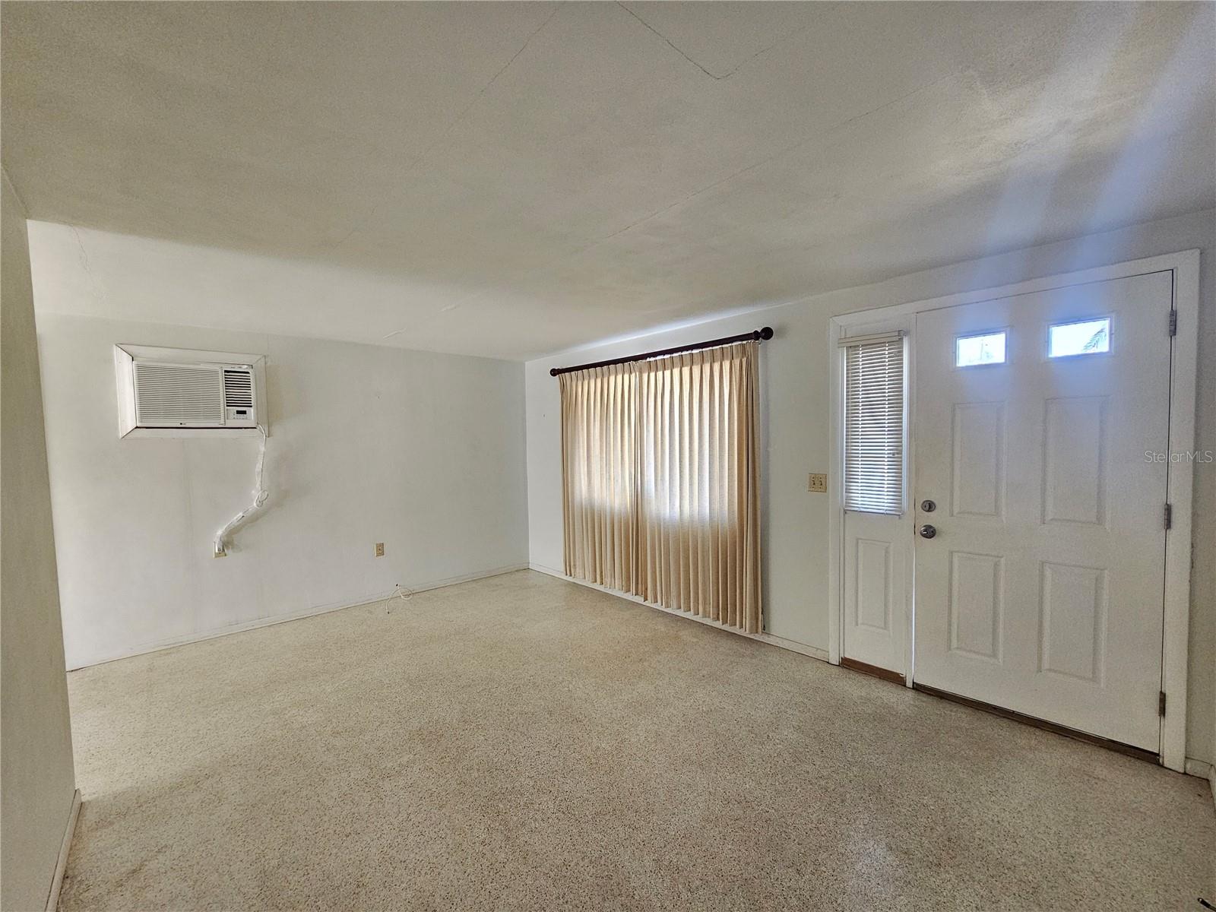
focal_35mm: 13
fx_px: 457
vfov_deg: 89.9
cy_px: 456
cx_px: 608
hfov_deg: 106.2
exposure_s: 1/60
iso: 400
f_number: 2.2
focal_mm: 2.2
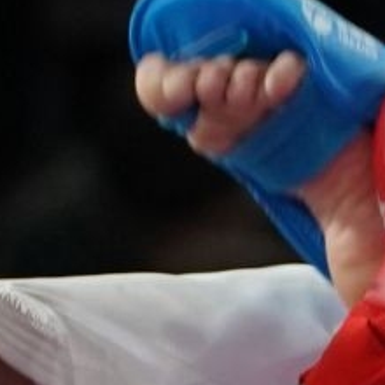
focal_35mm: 1616
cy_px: 623
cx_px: 891
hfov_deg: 1.1
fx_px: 20334
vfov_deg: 1.1
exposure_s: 1/1000
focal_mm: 155
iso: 1250
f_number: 2.8
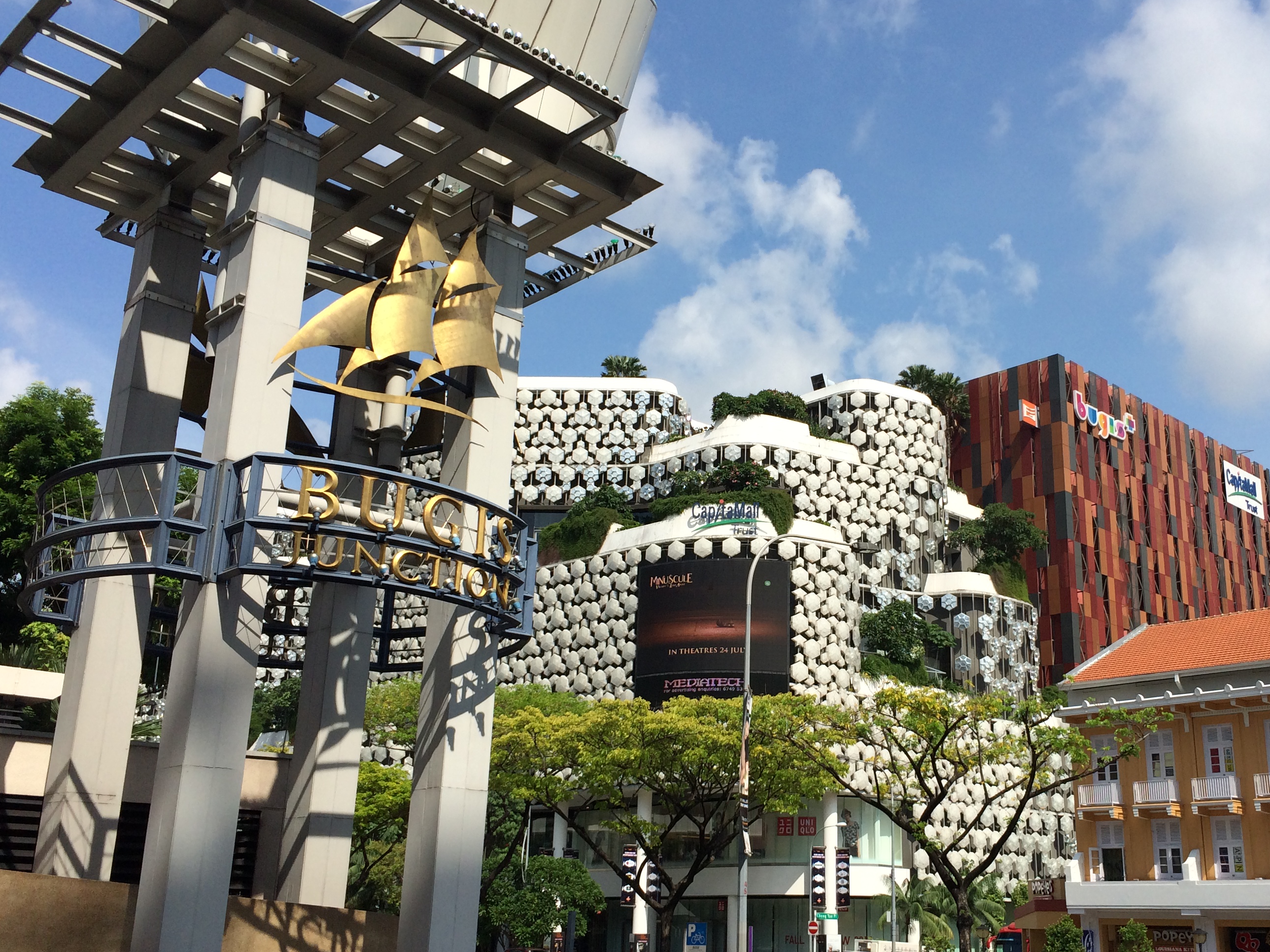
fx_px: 1394
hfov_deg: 48.5
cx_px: 788
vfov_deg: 37.7
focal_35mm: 38
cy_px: 507
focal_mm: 4.12
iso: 40
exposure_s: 1/2564
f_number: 2.2
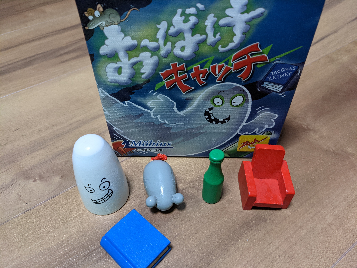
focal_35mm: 27
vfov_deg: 51.4
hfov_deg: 65.3
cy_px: 134
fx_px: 278
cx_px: 178
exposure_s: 1/25
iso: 164
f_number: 1.73
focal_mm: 4.38
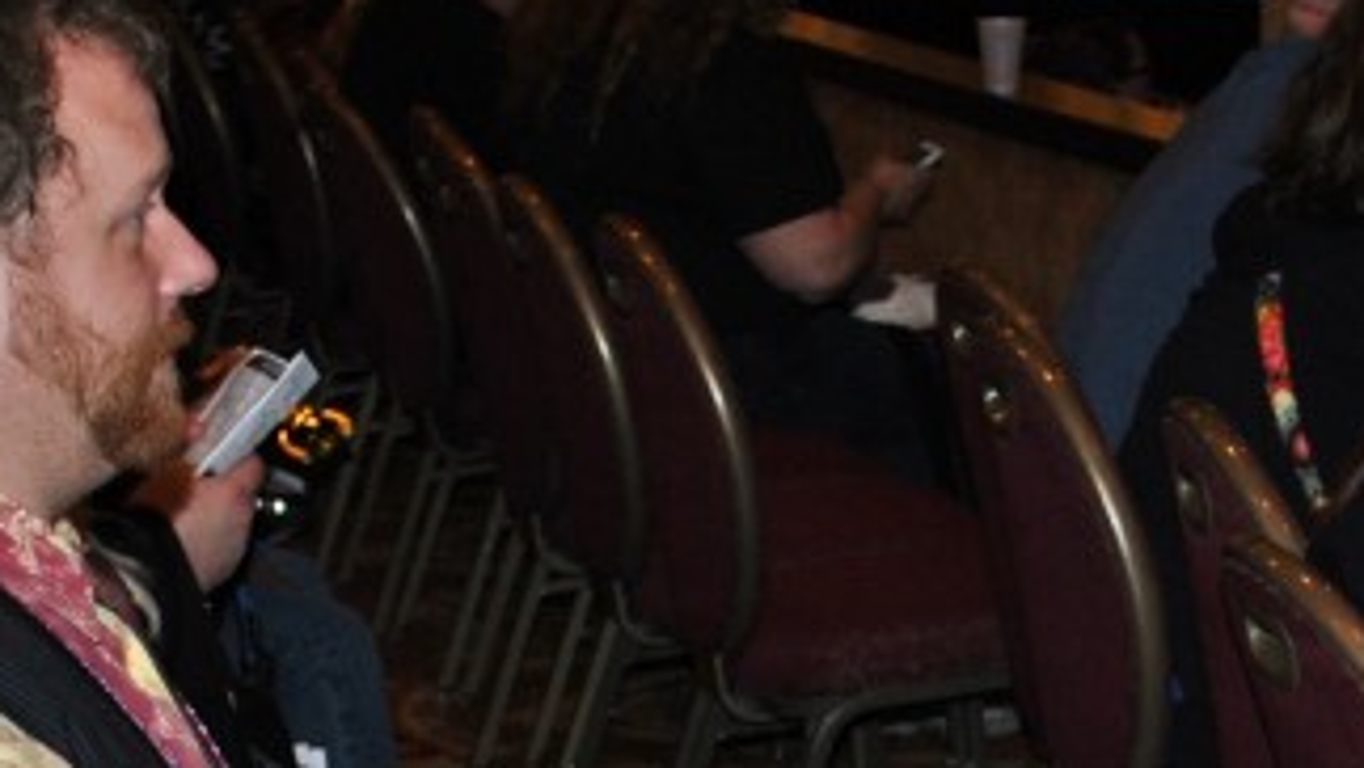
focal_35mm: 123
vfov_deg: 9.4
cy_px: 1401
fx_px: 4450
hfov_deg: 17.3
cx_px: 1104
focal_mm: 22
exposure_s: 1/60
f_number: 4
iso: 200
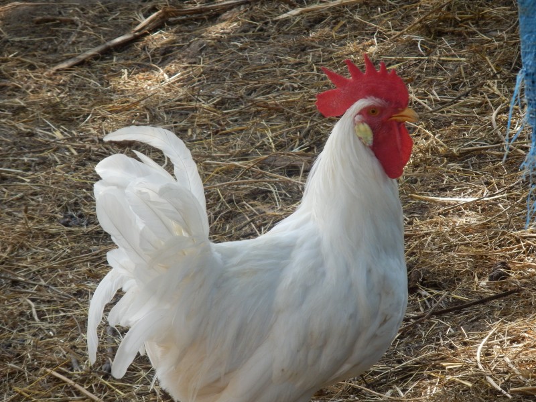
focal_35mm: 267
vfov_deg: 5.6
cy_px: 201
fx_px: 4134
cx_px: 268
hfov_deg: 7.4
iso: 250
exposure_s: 1/250
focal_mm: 47.3
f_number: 5.9
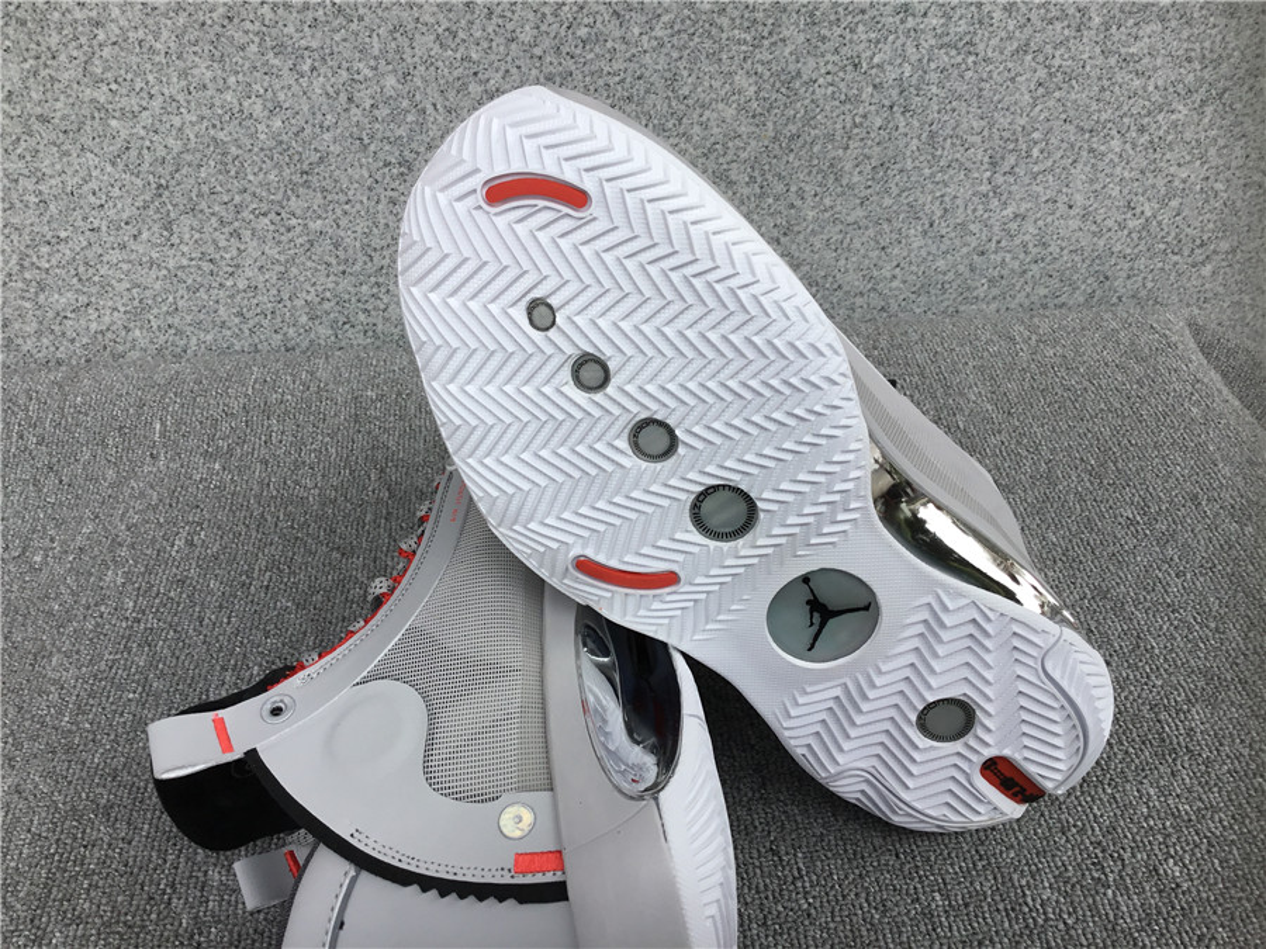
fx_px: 1134
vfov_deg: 45.4
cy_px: 474
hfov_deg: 58.4
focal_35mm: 31
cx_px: 633
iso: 25
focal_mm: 3.3
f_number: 2.4
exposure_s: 1/291
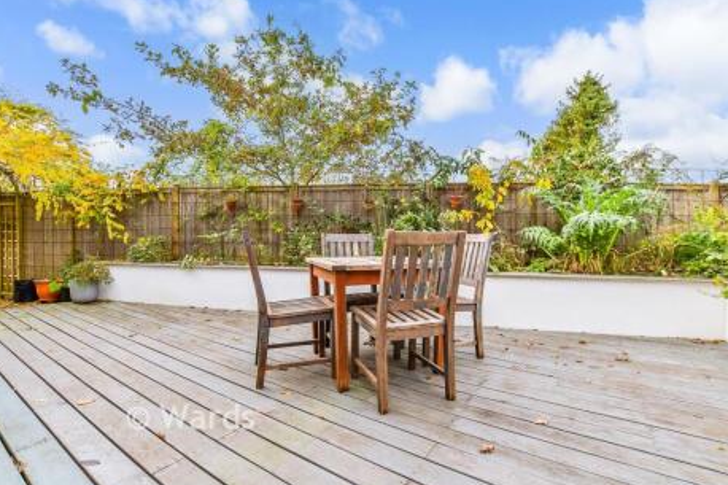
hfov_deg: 69.4
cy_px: 244
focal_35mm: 26
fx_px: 526
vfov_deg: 49.5
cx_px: 372
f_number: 8
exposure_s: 1/100
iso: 160
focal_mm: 17
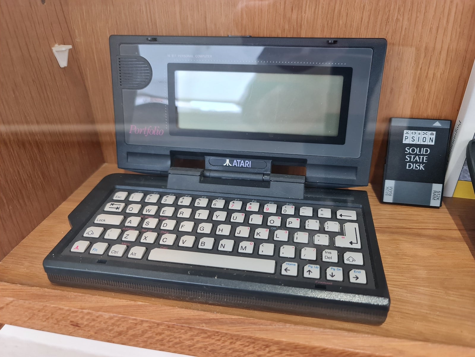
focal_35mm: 25
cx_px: 238
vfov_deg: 54.9
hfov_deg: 69.4
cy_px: 178
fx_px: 343
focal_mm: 7
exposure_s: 1/50
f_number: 1.8
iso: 320
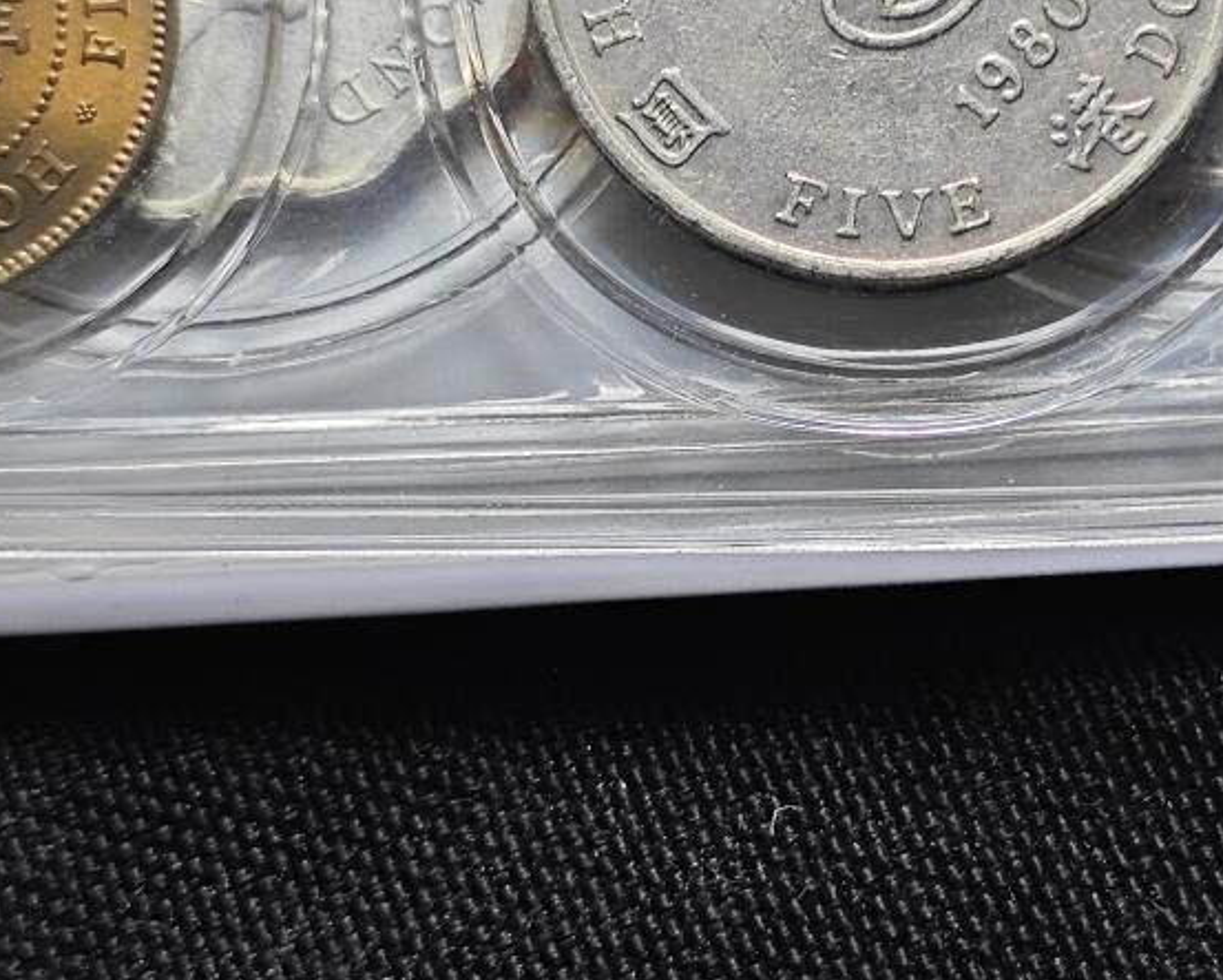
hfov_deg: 15.8
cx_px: 885
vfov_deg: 12.7
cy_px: 361
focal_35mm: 121
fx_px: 4382
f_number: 1.6
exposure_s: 1/71
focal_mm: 5.84
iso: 80
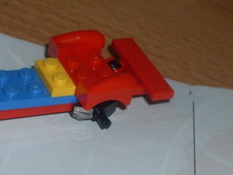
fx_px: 768
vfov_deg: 12.9
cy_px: 140
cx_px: 38
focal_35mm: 114
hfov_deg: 17.1
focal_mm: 6.3
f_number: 2.8
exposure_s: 1/45
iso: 100
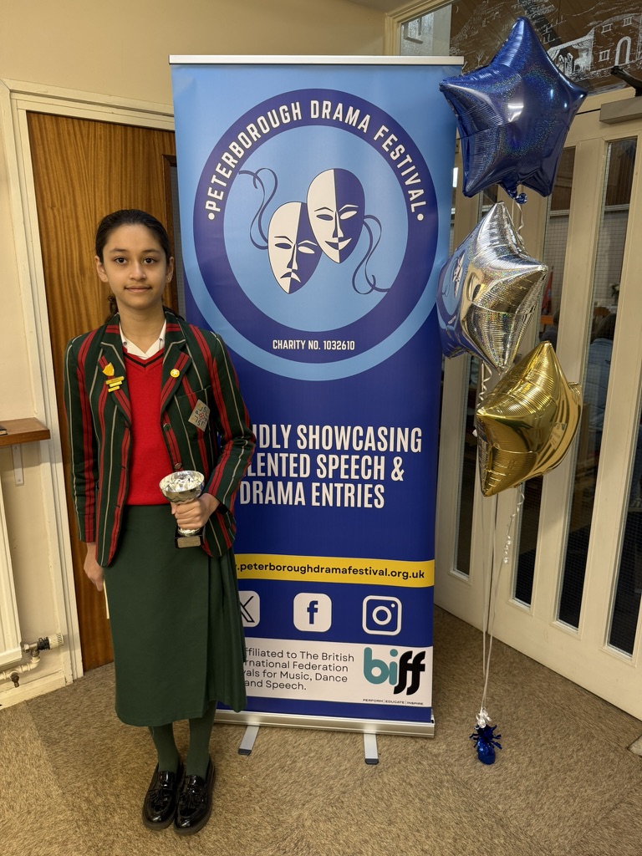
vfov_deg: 71.6
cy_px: 428
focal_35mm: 24
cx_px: 321
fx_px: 593
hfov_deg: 56.8
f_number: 1.78
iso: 160
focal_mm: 6.76
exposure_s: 1/50
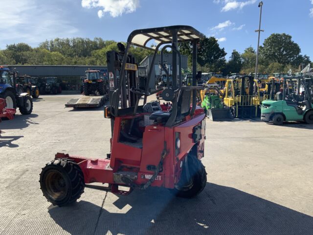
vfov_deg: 48.2
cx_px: 156
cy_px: 118
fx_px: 262
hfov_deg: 61.7
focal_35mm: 29
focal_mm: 3
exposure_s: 1/1675
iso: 16
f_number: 1.8
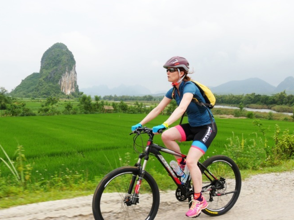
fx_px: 289
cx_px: 145
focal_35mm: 34
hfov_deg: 54.0
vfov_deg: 41.7
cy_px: 122
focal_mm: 14
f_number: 11
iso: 200
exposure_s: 1/200
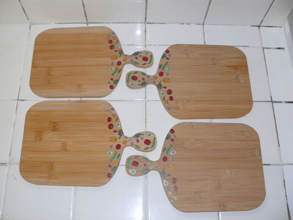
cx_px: 146
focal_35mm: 38
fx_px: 322
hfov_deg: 49.0
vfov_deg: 37.7
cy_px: 110
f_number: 2.8
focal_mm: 7.9
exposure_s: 1/30
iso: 100
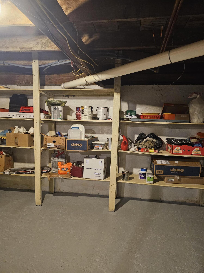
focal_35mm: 23
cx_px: 102
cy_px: 136
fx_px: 181
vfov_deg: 73.9
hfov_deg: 58.9
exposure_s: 1/40
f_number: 1.7
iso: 640
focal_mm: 6.3
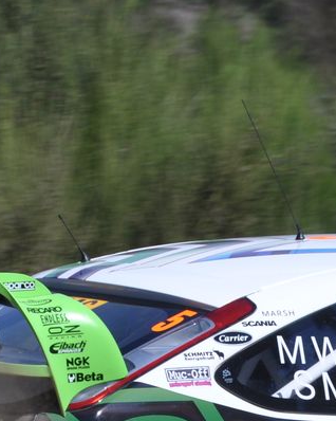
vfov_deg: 3.3
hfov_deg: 2.6
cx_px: 141
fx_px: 7388
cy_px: 560
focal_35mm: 594
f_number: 8
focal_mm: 105
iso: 200
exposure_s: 1/1000
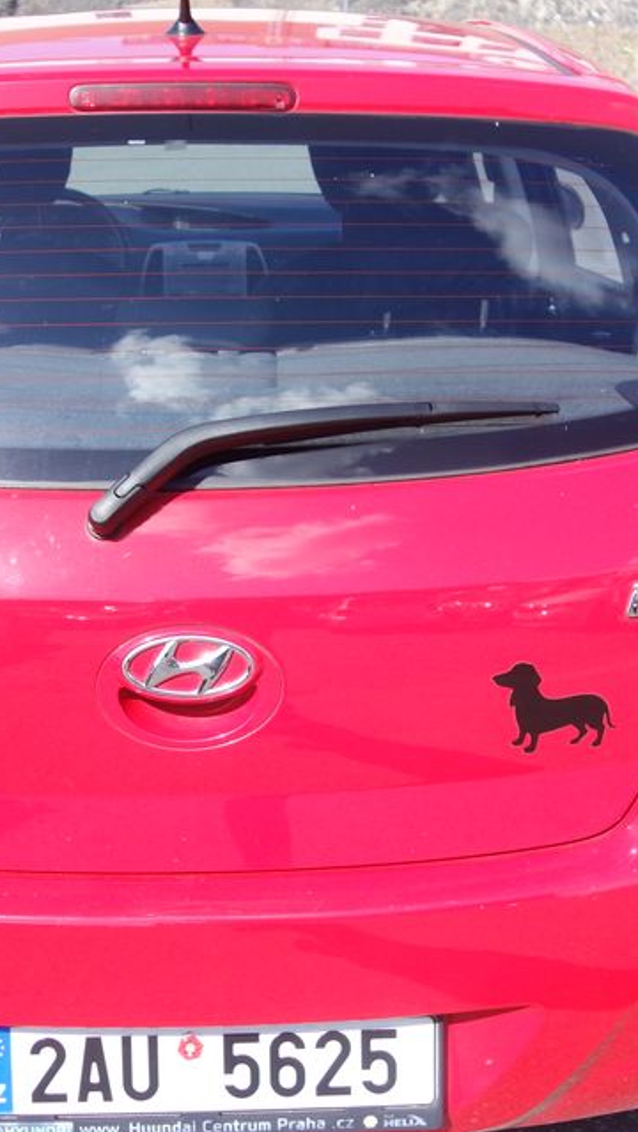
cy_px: 598
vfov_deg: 43.7
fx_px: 1412
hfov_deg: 25.4
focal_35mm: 47
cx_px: 232
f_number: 2
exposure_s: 1/2000
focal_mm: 10.4
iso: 125
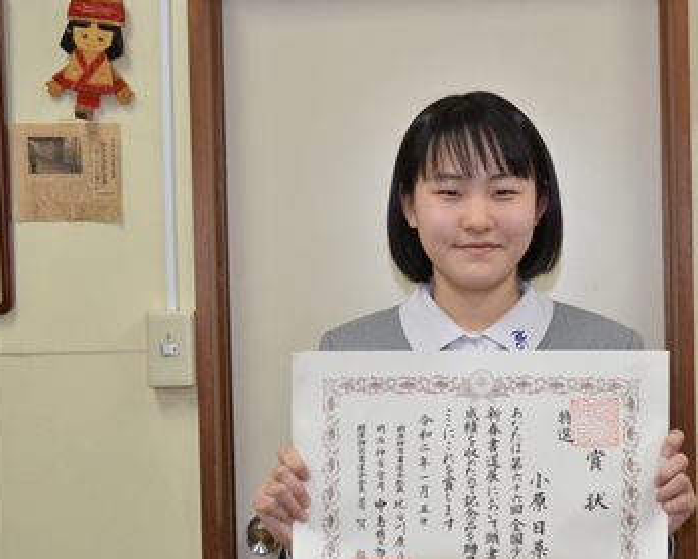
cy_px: 318
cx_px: 492
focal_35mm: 65
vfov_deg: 23.5
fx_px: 1343
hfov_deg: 28.8
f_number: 5.6
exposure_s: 1/250
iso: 2500
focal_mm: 32
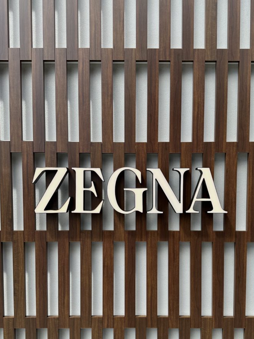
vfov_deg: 63.1
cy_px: 197
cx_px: 135
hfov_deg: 49.7
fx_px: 274
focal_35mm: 28
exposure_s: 1/1517
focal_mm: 6.86
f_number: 1.78
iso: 80
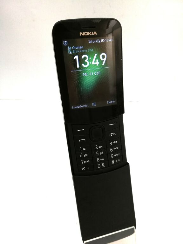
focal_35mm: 27
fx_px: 190
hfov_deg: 51.4
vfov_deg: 65.3
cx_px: 92
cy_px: 122
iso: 200
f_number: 2.2
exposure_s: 1/33.3
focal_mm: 3.81
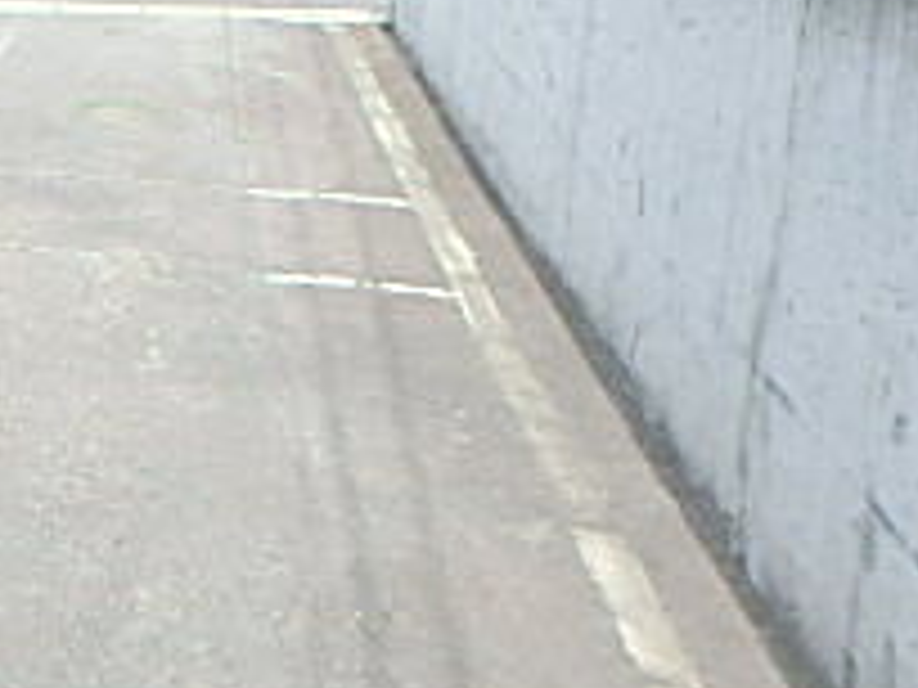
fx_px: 1750
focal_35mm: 66
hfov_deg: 23.7
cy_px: -36
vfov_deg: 21.3
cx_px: -436
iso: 125
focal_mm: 3.7
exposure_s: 1/500
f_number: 3.5
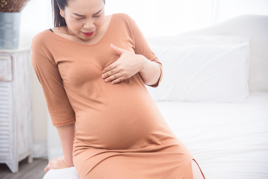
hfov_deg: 24.8
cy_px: 90
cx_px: 134
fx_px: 611
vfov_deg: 16.7
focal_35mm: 82
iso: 400
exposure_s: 1/200
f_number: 4.5
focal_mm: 82
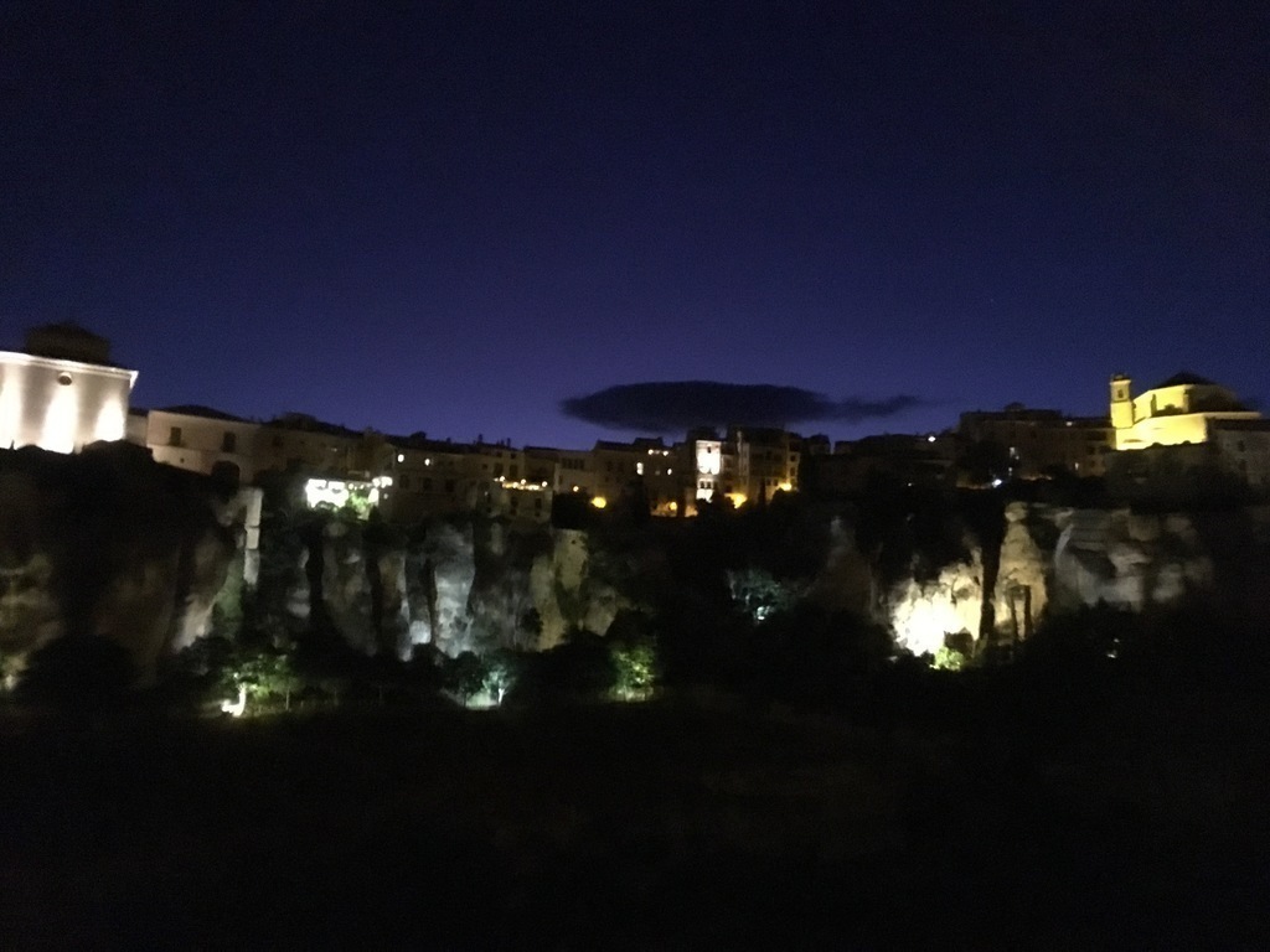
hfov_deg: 61.7
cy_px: 476
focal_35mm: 29
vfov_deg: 48.2
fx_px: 1064
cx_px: 635
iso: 2000
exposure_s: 1/17
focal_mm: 4.15
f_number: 2.2
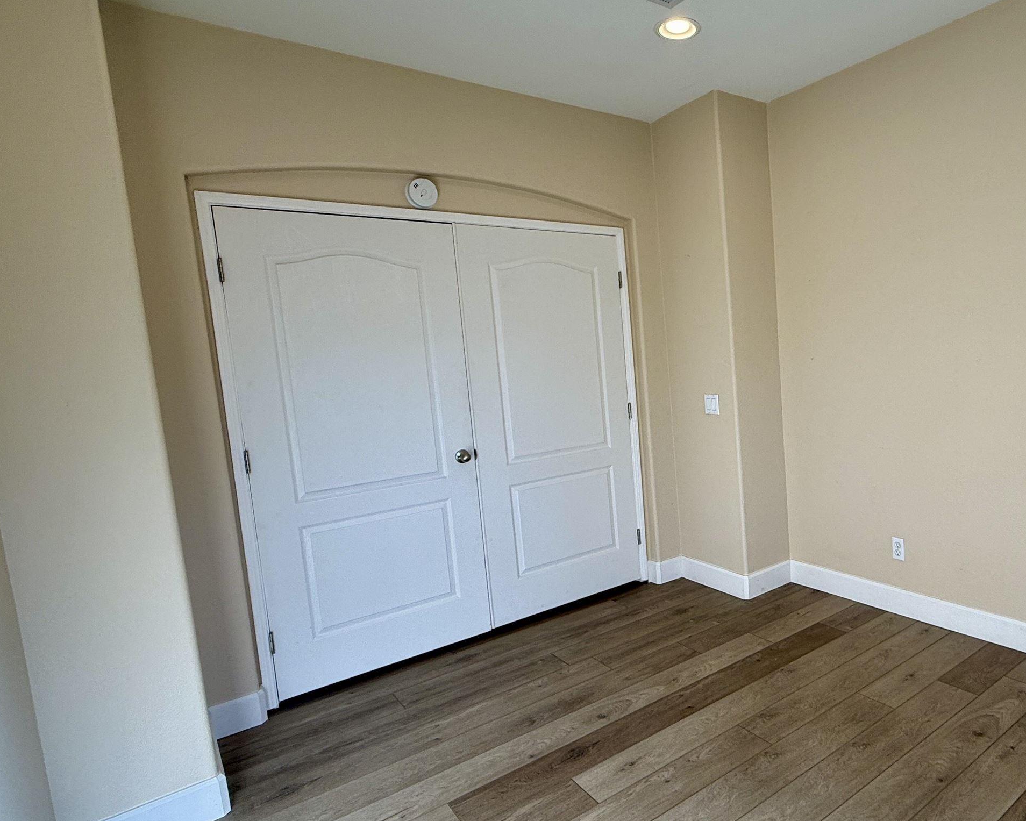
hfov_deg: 71.5
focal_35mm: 22
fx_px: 668
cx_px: 728
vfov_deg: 63.1
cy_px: 419
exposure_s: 1/132
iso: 50
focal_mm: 2.22
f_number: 2.2
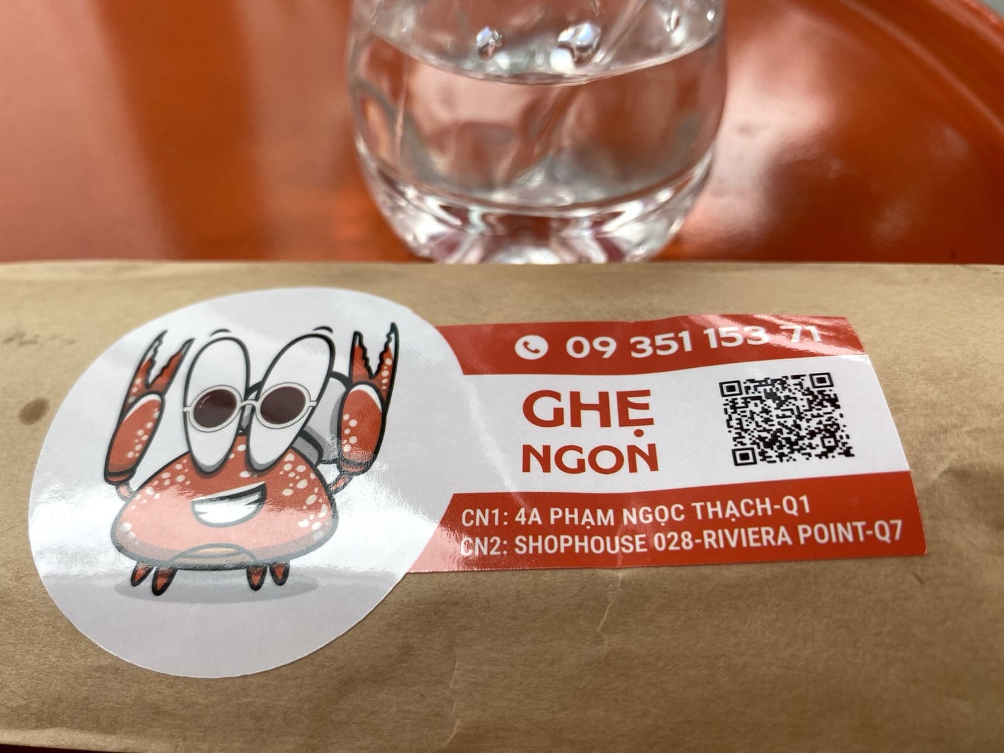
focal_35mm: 25
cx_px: 502
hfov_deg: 69.4
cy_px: 376
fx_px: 725
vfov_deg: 54.9
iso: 32
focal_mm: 4.25
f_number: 1.8
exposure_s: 1/485
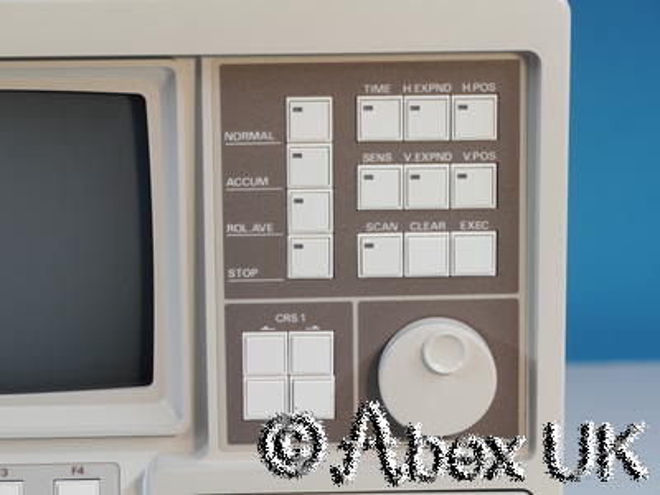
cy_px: 248
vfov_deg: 9.2
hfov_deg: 12.2
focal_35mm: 162
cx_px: 330
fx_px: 3089
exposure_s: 1/3.2
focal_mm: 81
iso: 200
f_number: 8
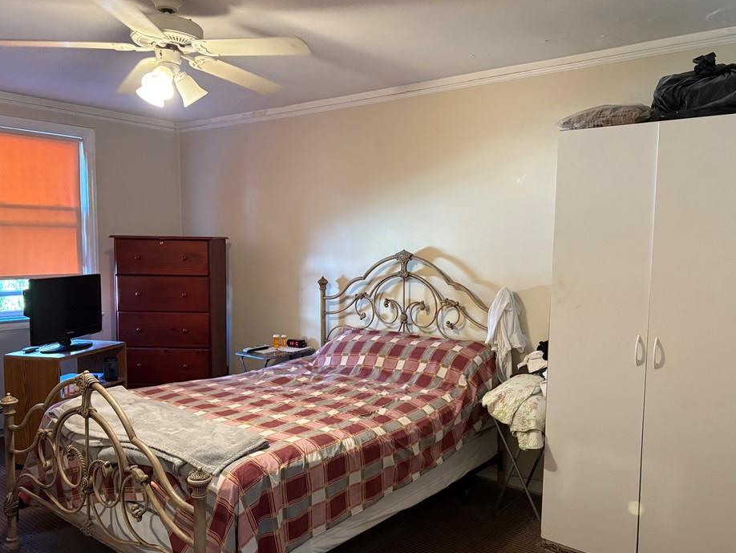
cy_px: 291
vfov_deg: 48.2
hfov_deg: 61.6
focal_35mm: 29
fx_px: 617
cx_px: 391
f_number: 1.6
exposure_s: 1/60
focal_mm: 5.96
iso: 400
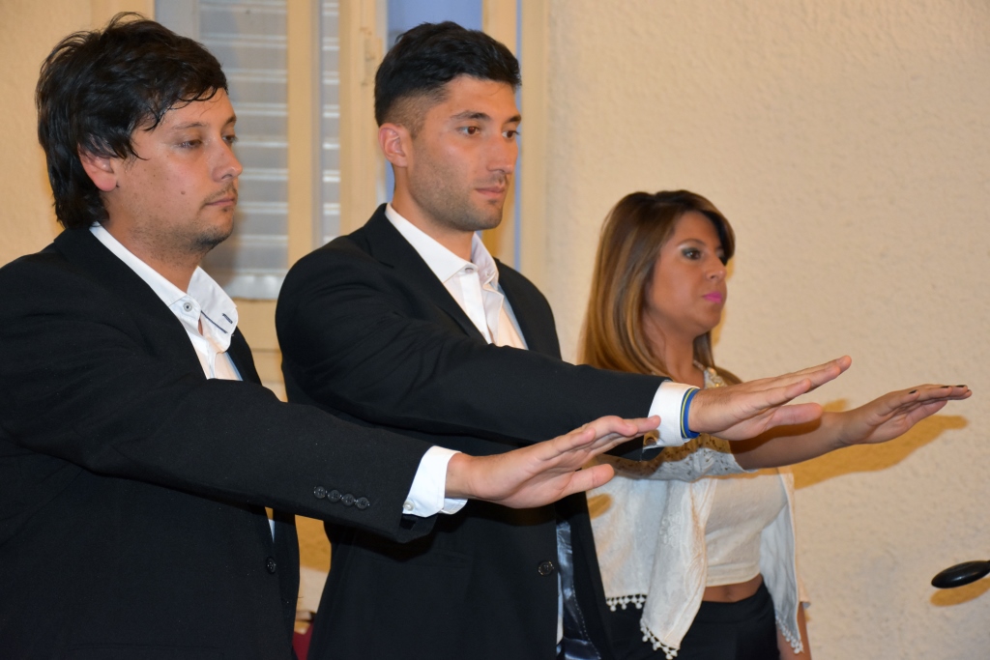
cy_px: 330
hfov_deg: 26.0
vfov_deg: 17.5
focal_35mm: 78
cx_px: 495
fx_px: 2145
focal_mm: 52
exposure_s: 1/60
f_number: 4.8
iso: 2500
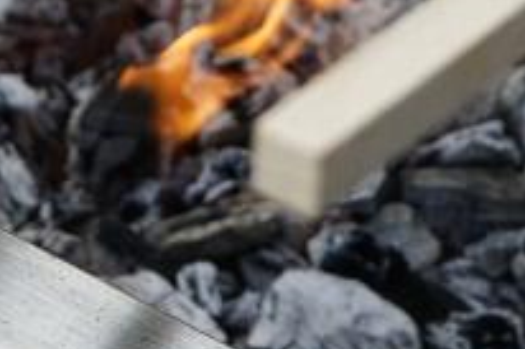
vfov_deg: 8.2
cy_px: -459
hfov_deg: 13.3
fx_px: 2244
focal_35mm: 154
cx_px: 120
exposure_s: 1/80
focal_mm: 31
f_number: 7.1
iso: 100
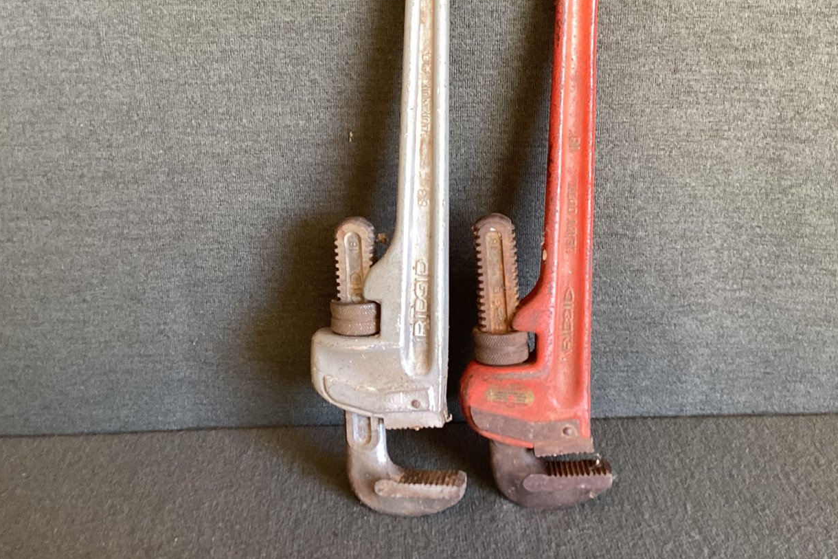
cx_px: 407
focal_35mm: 40
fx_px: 931
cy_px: 204
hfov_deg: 48.5
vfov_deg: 33.2
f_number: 2.4
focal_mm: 3.3
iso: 125
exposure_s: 1/50
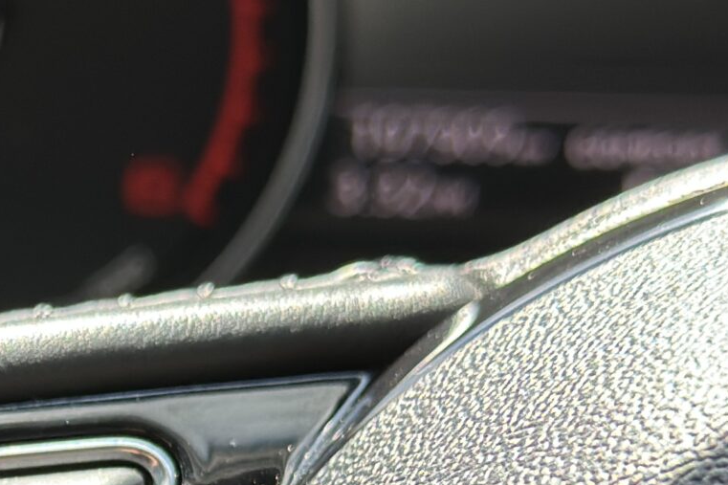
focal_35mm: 168
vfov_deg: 7.9
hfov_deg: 11.8
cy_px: 811
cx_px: -254
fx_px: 3396
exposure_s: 1/387
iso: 80
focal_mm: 6.86
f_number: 1.78
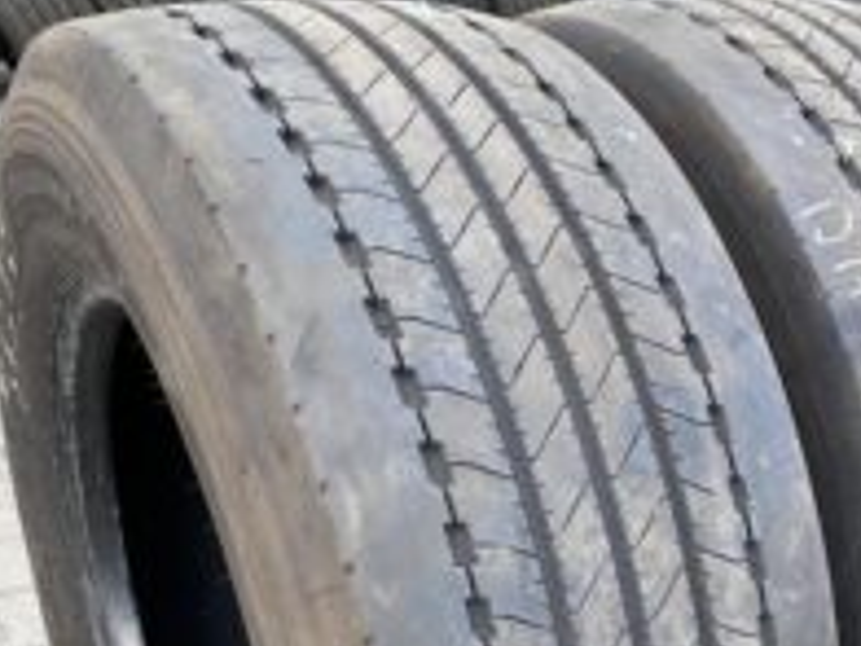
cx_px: 646
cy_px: 622
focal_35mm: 57
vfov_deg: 24.7
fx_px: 1418
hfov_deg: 33.1
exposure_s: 1/146
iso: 32
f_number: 1.8
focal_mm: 4.25
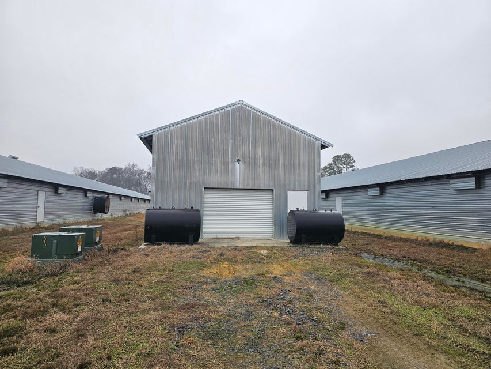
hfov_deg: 73.9
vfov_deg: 58.9
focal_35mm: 23
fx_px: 326
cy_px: 184
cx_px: 246
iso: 20
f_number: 1.7
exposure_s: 1/411
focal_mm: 6.3
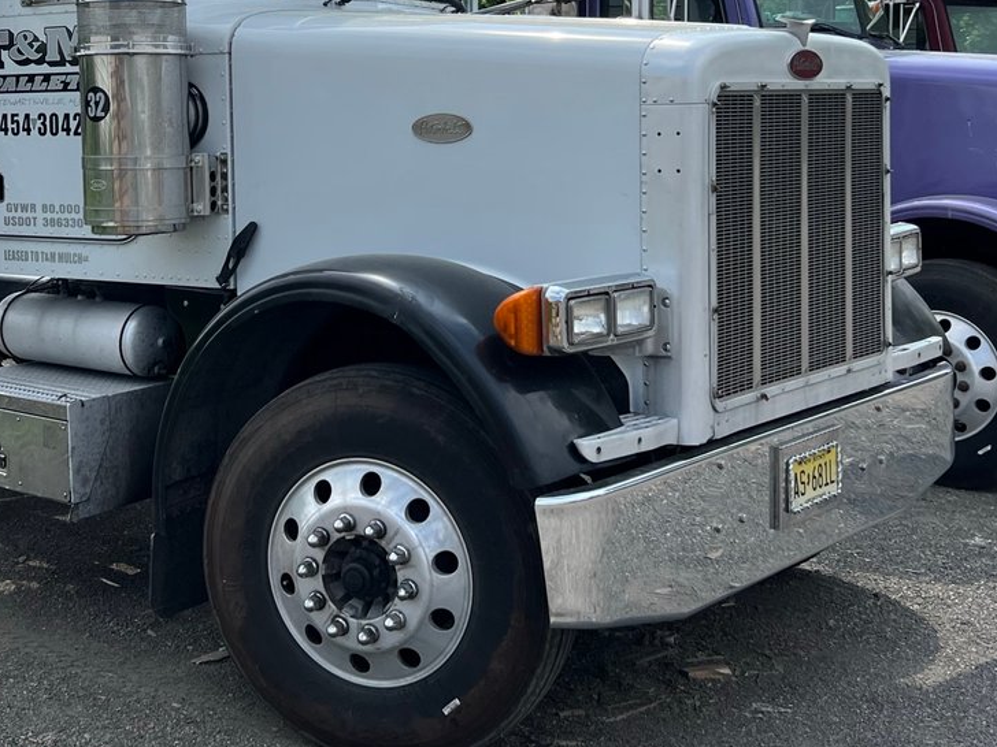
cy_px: 180
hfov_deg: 35.4
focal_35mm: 54
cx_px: 381
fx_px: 1555
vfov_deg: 26.7
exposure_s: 1/5076
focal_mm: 5.7
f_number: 1.5
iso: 50
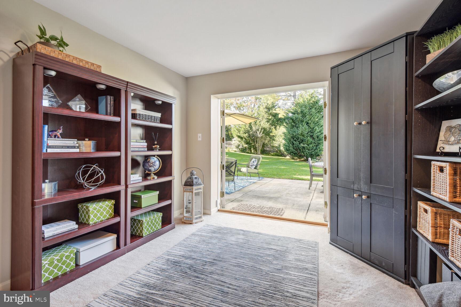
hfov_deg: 96.7
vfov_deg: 73.7
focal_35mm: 16
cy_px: 154
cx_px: 230
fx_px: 205
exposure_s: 1/6
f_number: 8
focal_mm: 16
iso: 400
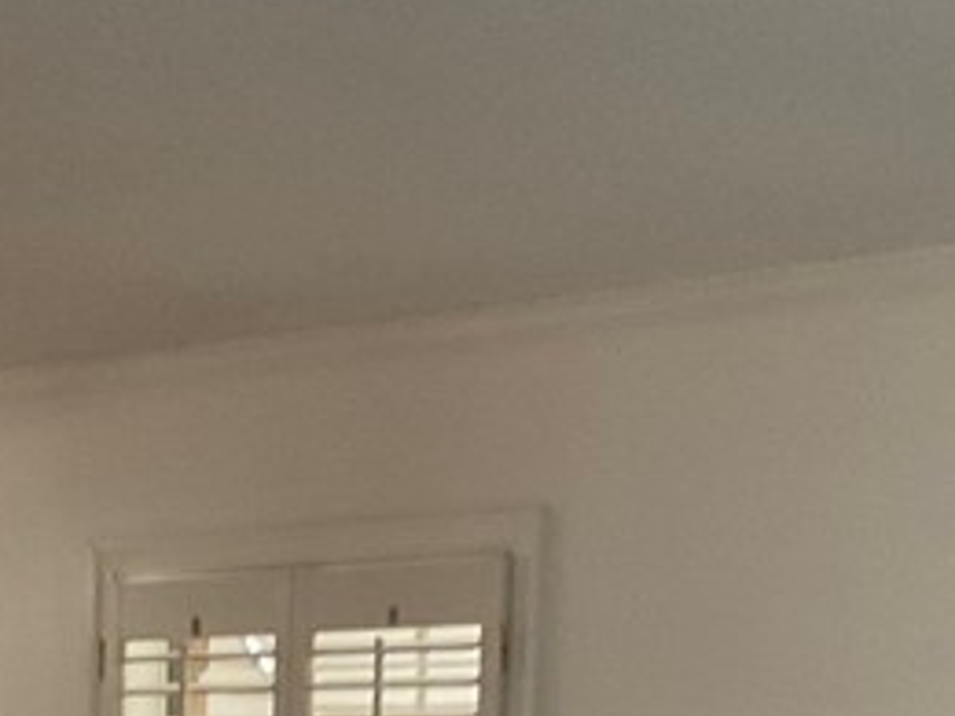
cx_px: 151
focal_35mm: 114
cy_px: 1300
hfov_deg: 17.1
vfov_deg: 11.9
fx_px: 3145
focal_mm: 3
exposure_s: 1/40
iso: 250
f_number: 1.8
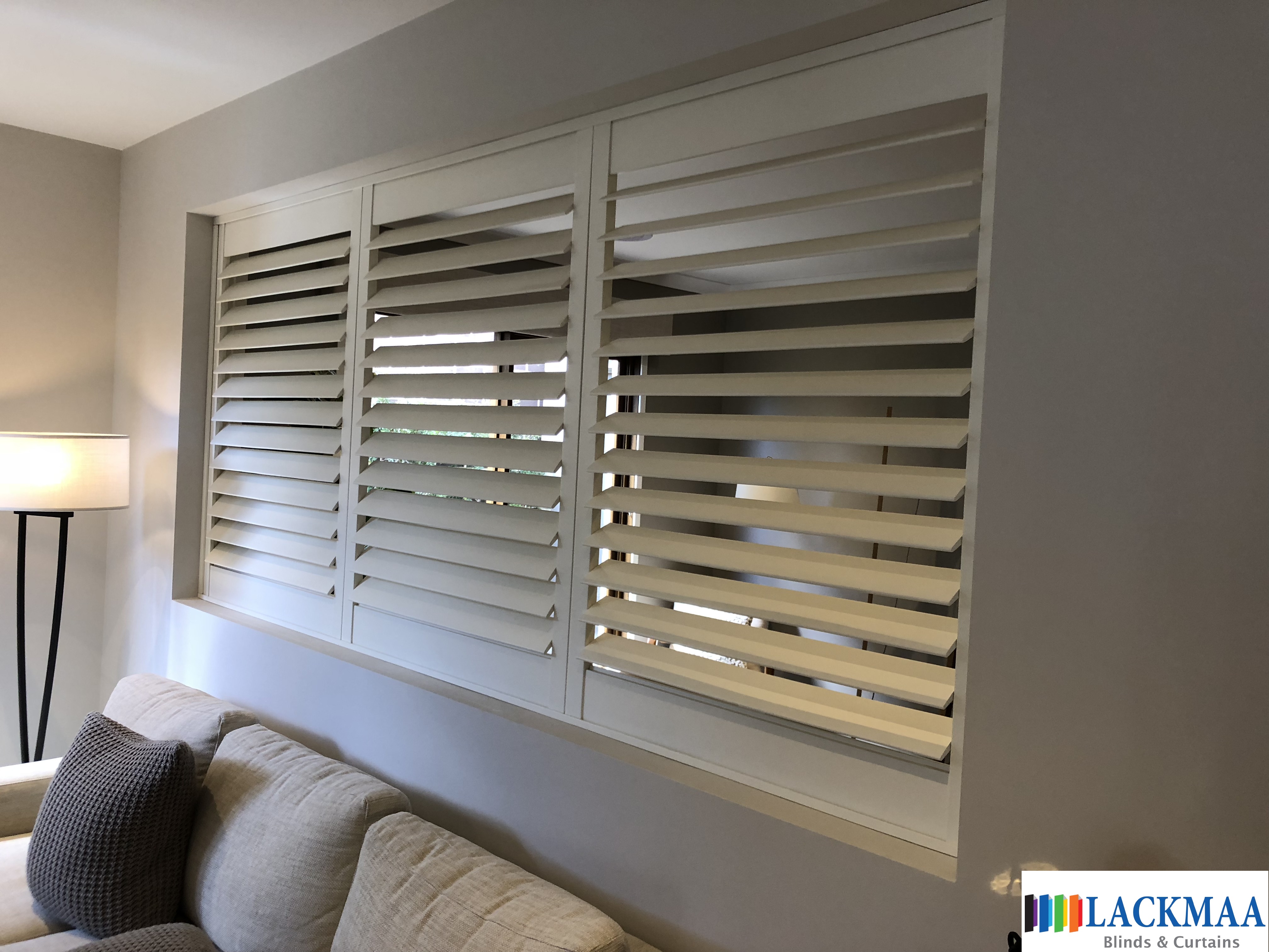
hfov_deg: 63.4
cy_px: 476
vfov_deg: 49.7
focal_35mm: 28
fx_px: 1026
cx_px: 634
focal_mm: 3.99
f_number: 1.8
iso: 25
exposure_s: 1/33
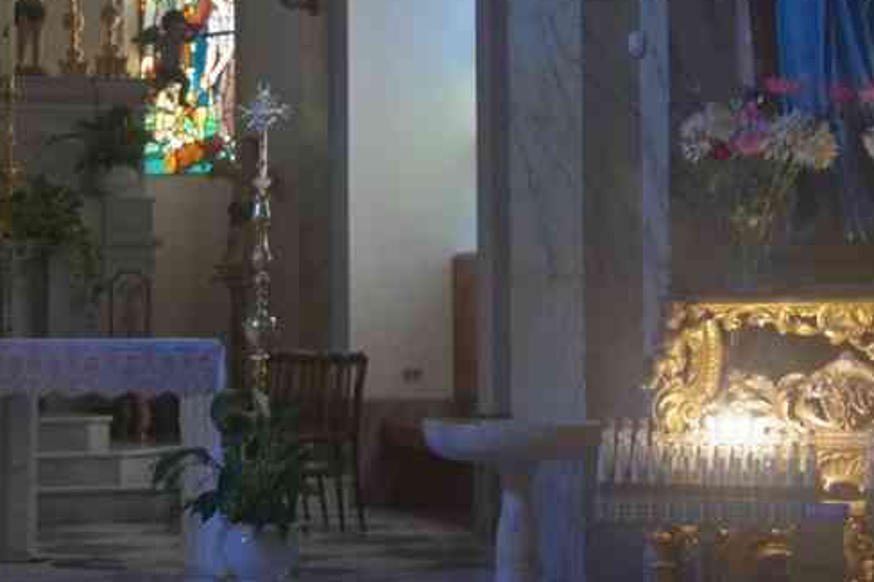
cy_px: 125
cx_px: 334
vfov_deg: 15.4
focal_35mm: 88
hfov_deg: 23.1
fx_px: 2136
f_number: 4
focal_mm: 29.4
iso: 3200
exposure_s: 1/30
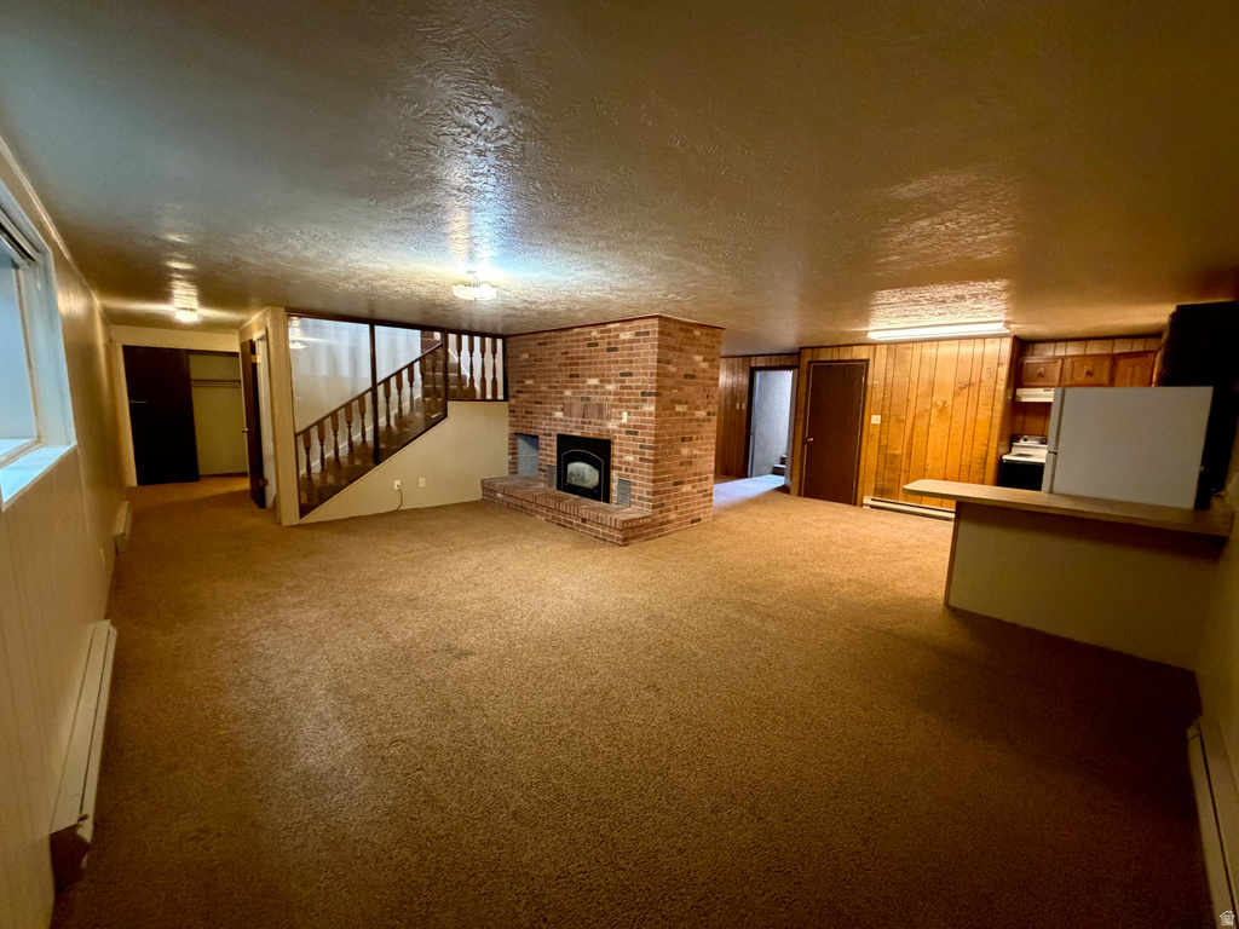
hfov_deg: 102.1
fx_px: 501
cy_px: 464
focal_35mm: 14
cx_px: 620
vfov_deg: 85.7
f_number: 2.2
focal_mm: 2.22
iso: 1250
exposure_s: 1/60
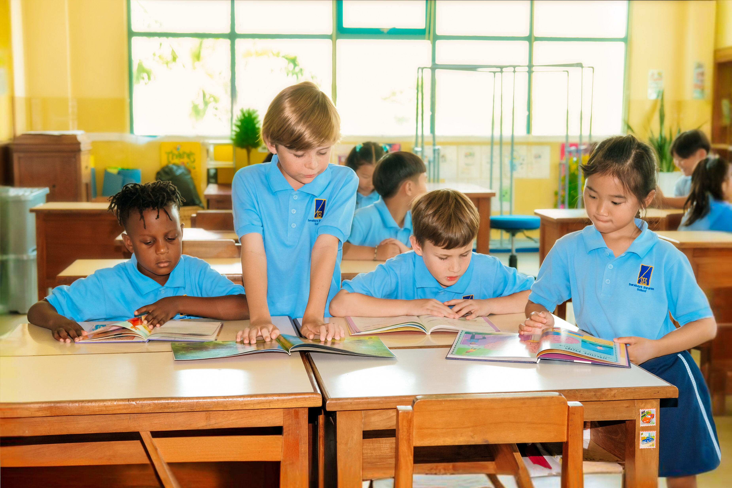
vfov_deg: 25.5
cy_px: 244
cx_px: 366
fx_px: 1078
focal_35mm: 53
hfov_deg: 37.5
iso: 800
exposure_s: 1/125
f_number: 4.5
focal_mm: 35
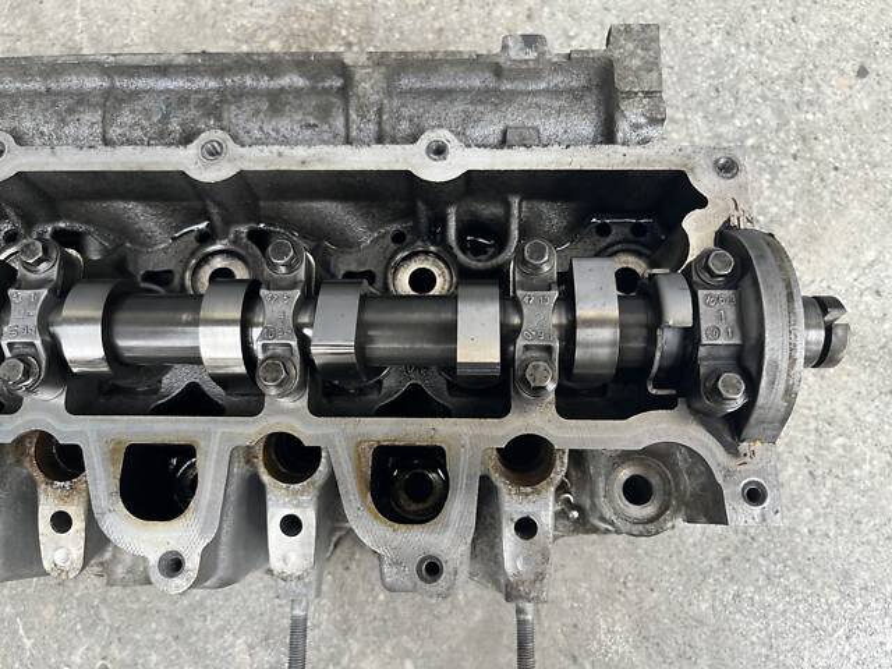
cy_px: 334
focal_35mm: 26
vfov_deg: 53.1
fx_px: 670
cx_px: 446
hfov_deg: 67.3
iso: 64
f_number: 1.6
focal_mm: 5.1
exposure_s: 1/122
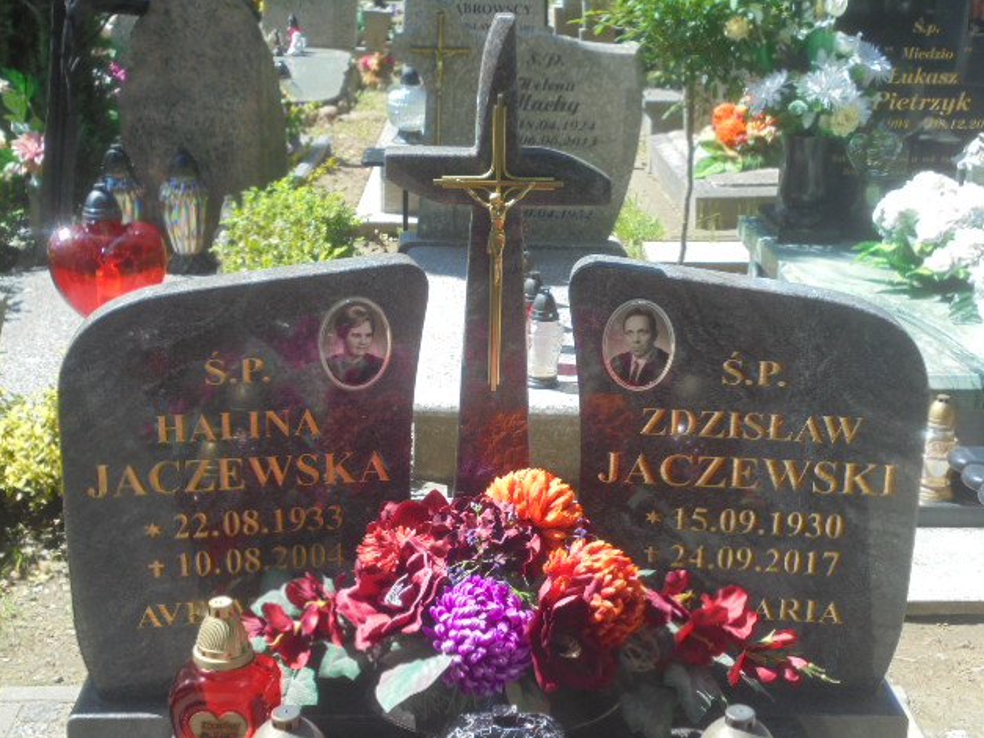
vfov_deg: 29.1
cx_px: 496
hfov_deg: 38.2
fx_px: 1421
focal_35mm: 50
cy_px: 375
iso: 100
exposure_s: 1/200
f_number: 4.8
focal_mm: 8.9
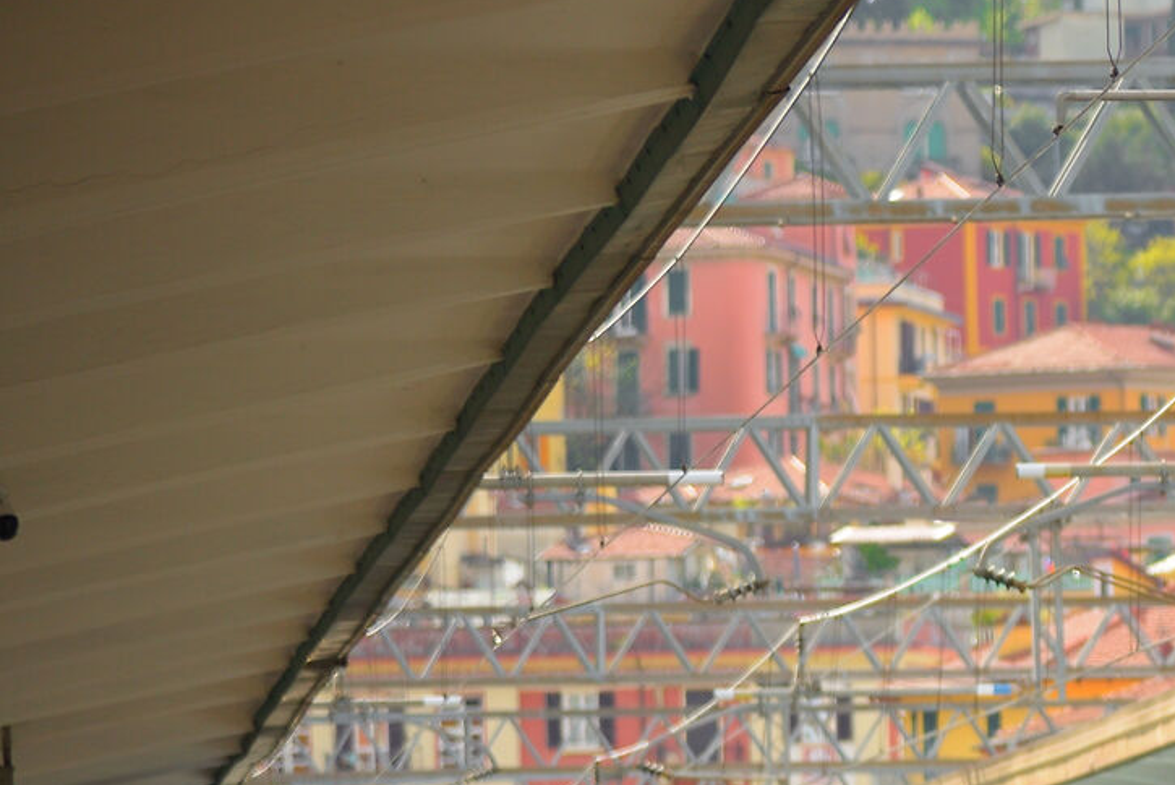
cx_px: 1919
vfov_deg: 3.5
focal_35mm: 397
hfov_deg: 5.1
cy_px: 1121
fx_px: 12962
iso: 100
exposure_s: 1/640
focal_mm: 120
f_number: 4
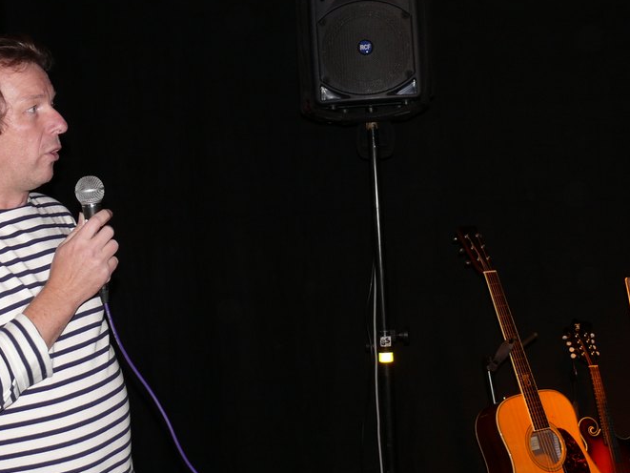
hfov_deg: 30.9
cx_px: 193
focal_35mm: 62
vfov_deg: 23.6
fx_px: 1129
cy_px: 208
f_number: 2.8
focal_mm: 8.5
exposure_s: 1/30
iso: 100
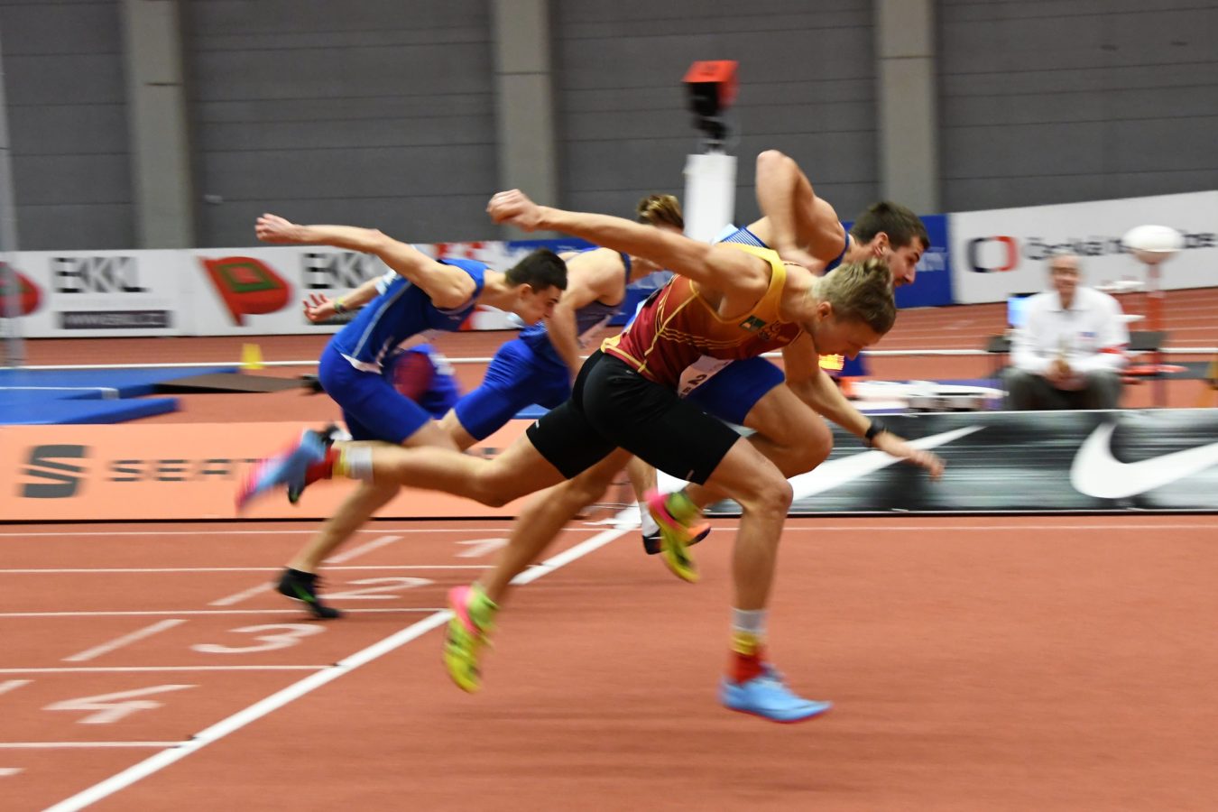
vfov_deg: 21.6
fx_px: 2131
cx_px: 609
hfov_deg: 31.9
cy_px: 406
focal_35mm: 63
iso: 3200
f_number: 4.5
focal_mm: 42
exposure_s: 1/200
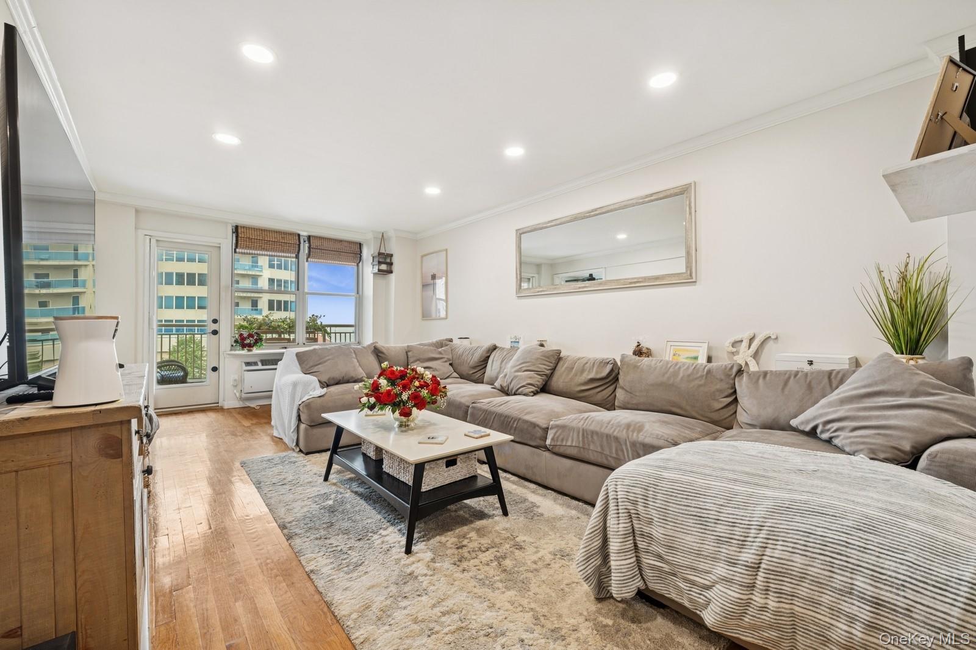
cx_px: 488
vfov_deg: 77.3
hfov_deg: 100.4
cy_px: 325
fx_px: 407
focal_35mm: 15
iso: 100
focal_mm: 15
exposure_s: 1
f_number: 11
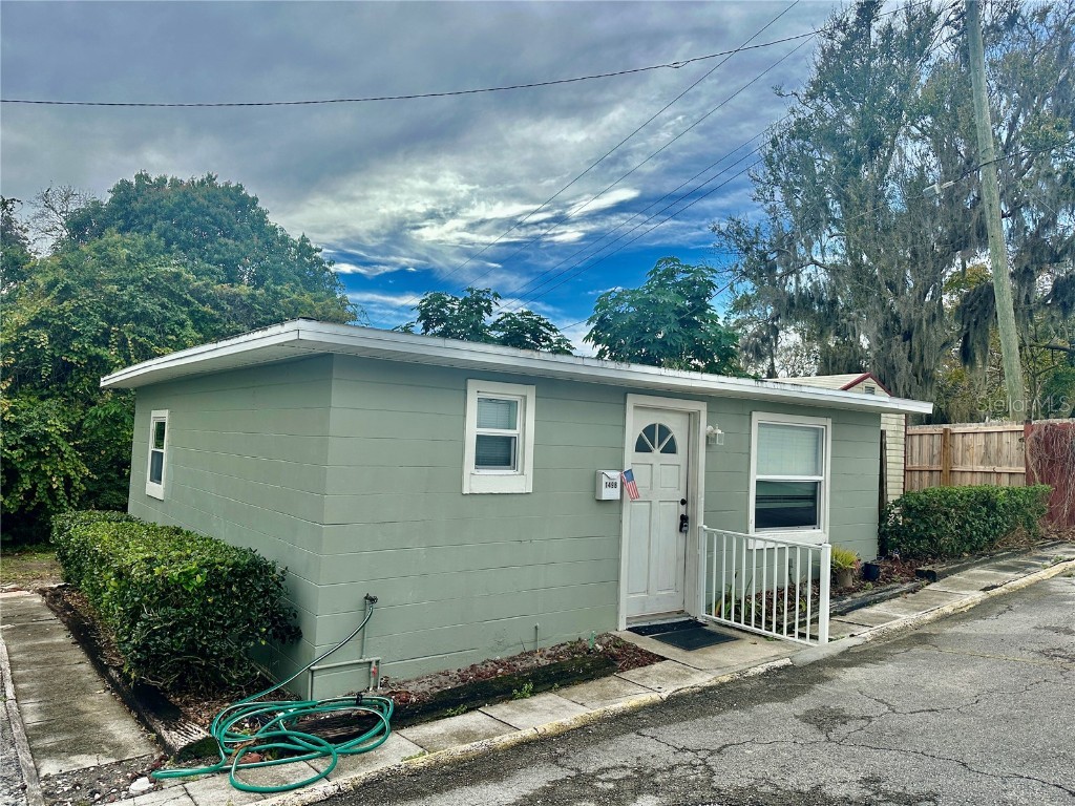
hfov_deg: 71.6
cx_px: 538
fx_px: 745
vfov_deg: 56.8
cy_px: 403
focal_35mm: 24
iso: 80
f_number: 1.78
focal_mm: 6.86
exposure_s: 1/5848
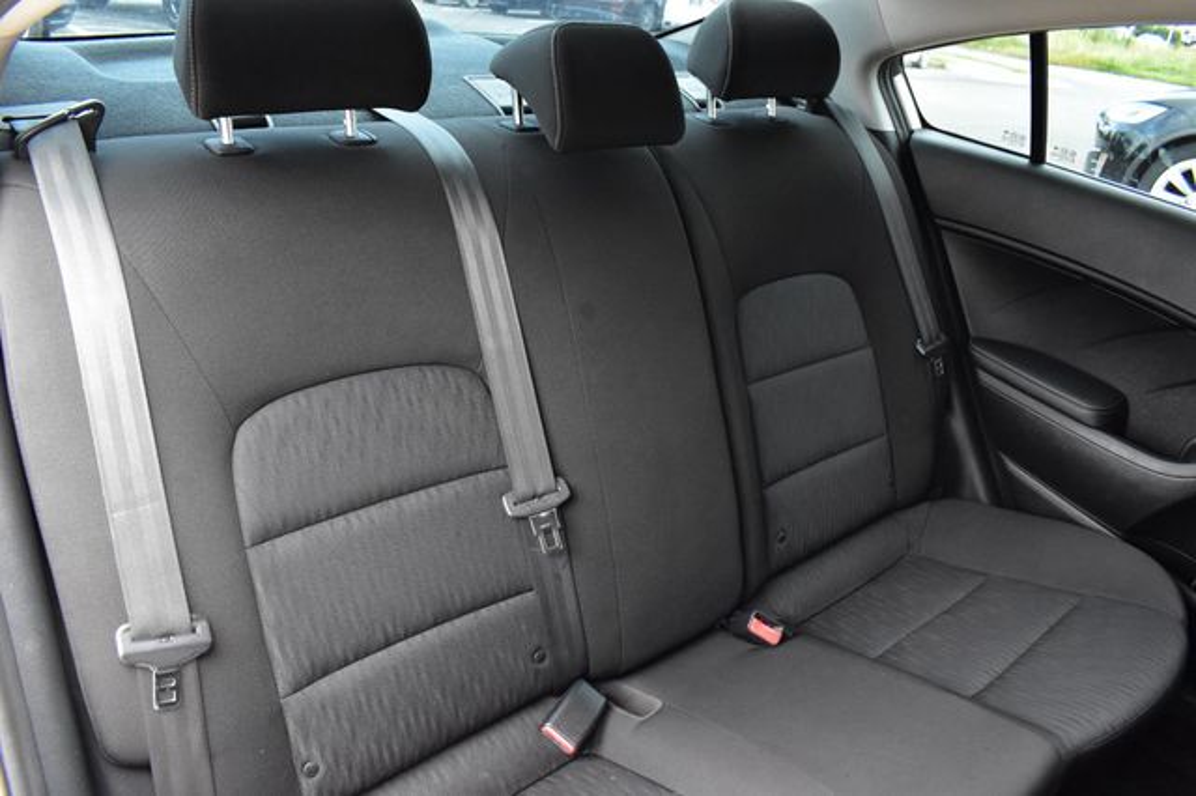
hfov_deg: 67.4
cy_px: 398
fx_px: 896
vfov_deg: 47.9
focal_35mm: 27
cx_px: 598
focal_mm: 18
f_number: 8
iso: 2500
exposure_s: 1/50
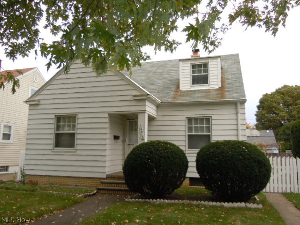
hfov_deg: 60.0
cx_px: 150
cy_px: 112
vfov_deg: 46.8
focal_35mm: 30
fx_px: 260
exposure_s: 1/320
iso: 100
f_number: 3.5
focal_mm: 5.4
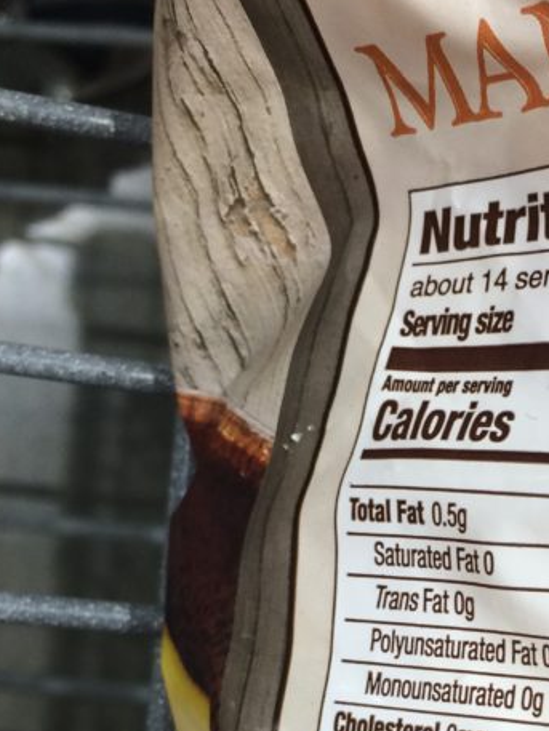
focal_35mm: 65
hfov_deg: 21.9
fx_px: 1374
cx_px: 528
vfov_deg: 28.9
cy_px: 627
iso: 80
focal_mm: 4.15
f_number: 2.2
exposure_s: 1/30
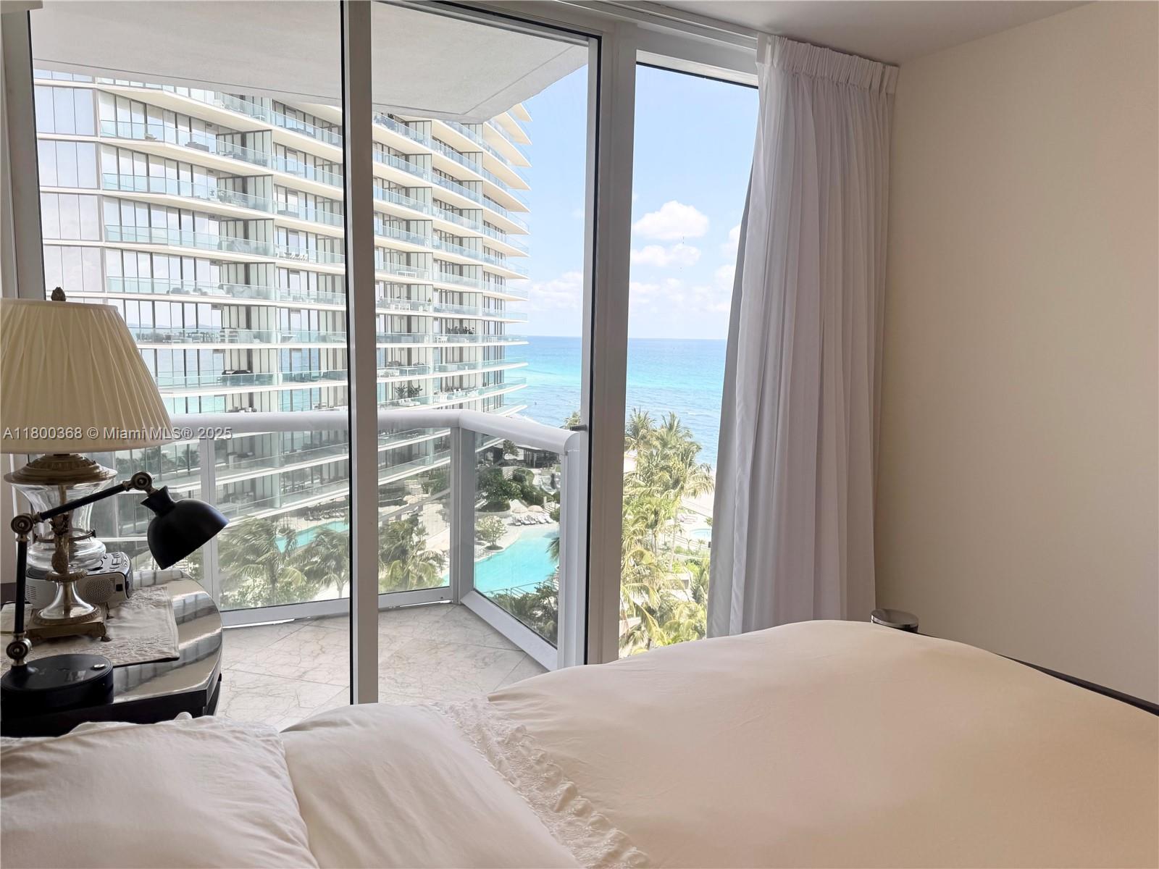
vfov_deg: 56.8
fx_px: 804
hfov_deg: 71.6
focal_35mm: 24
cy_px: 434
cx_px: 580
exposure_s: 1/938
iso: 80
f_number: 1.78
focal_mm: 6.76
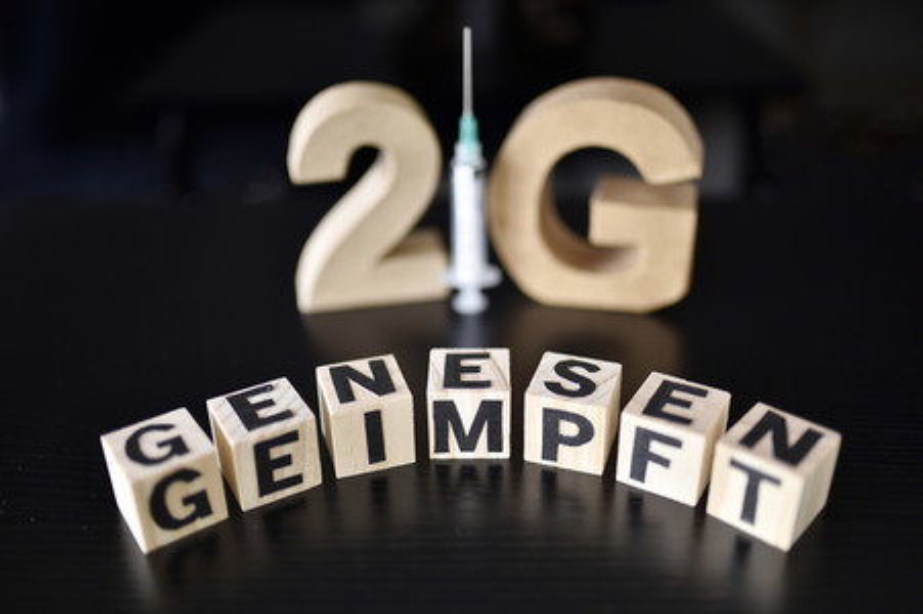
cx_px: 462
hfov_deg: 54.5
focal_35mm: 35
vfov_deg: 37.8
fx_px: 897
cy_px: 307
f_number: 1.4
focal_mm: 35
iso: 100
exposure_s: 1/40
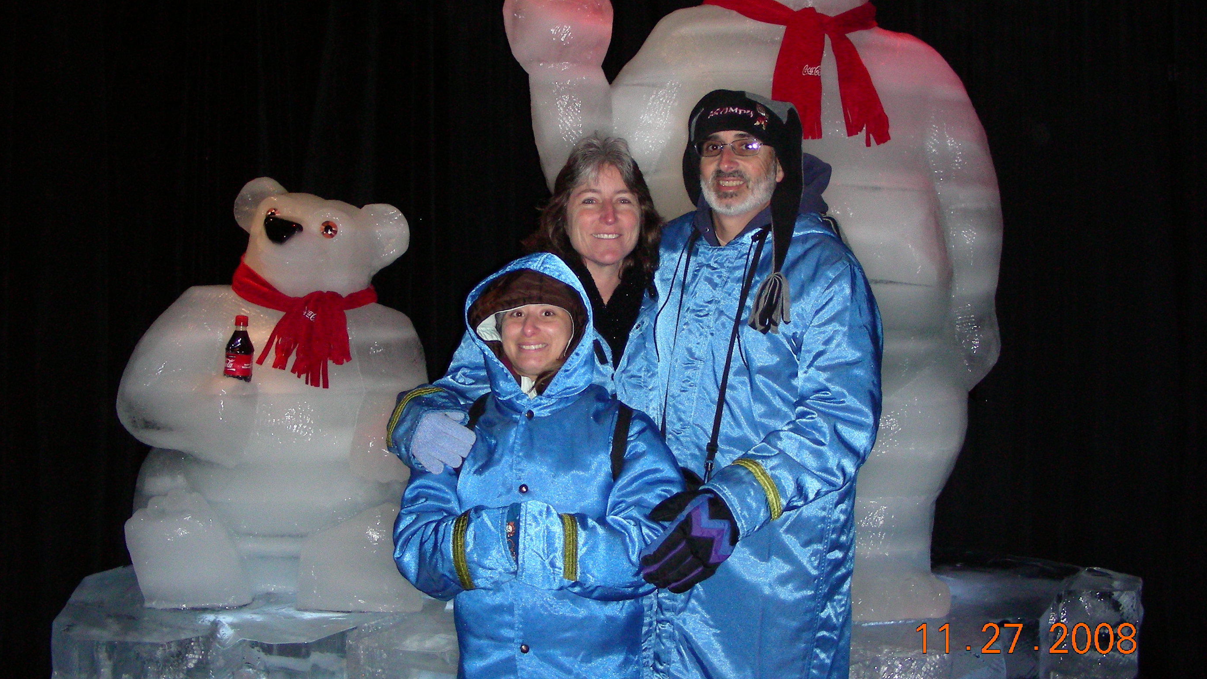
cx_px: 610
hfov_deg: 48.4
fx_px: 1344
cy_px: 275
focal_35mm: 42
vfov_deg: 28.3
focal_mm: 6.3
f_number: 3.5
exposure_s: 1/60.1
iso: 200
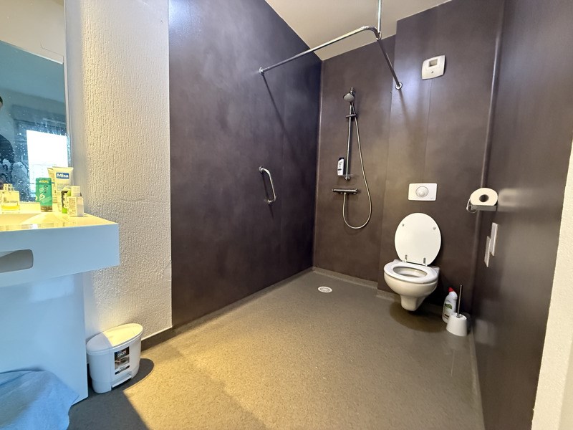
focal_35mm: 14
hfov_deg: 102.1
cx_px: 286
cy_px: 215
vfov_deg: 85.7
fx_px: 232
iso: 1000
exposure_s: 1/50
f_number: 2.2
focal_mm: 2.22
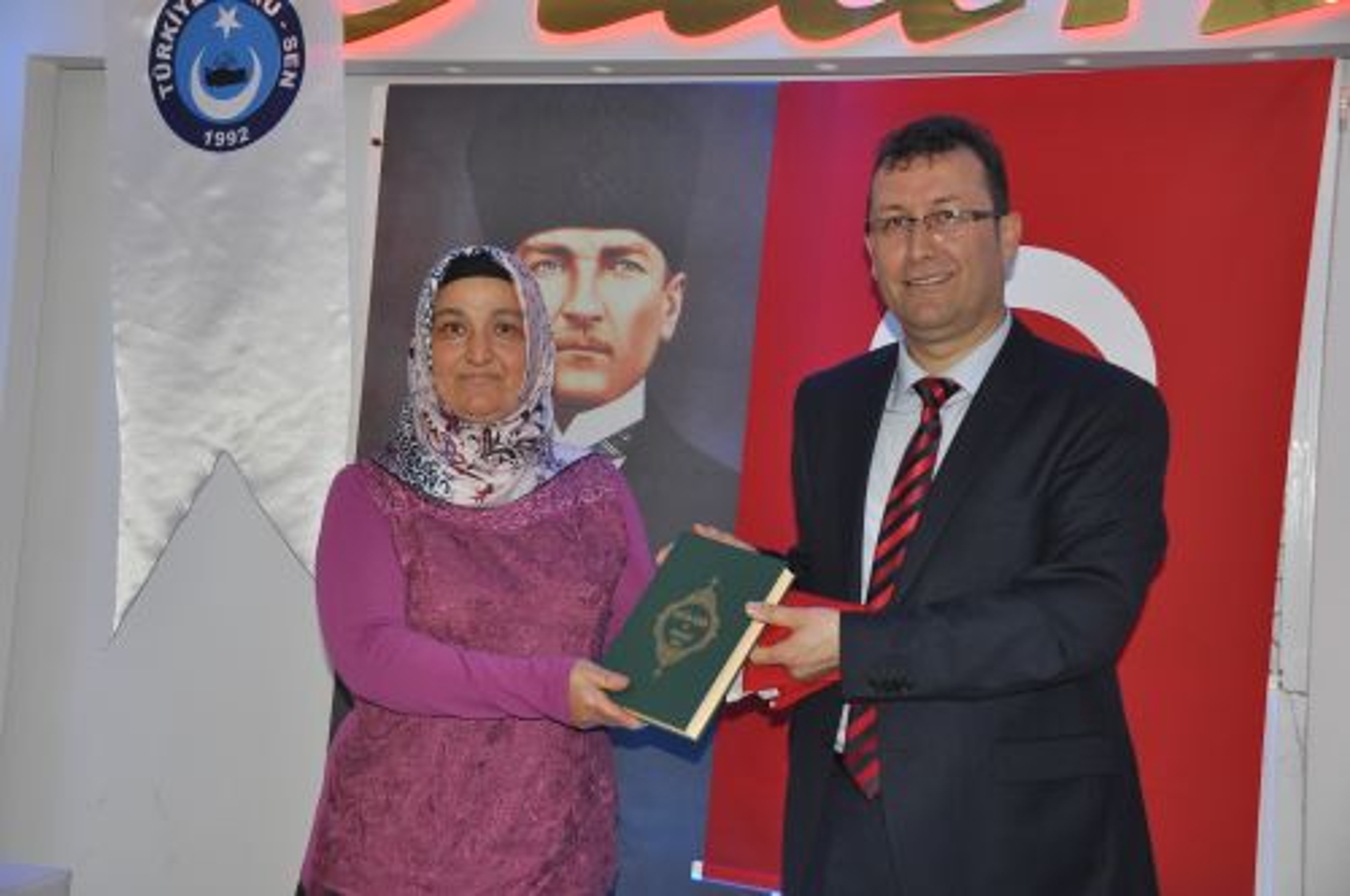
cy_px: 448
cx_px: 675
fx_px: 1798
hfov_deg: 41.2
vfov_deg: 28.0
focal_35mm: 48
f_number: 4.5
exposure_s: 1/60
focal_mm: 32
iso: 500
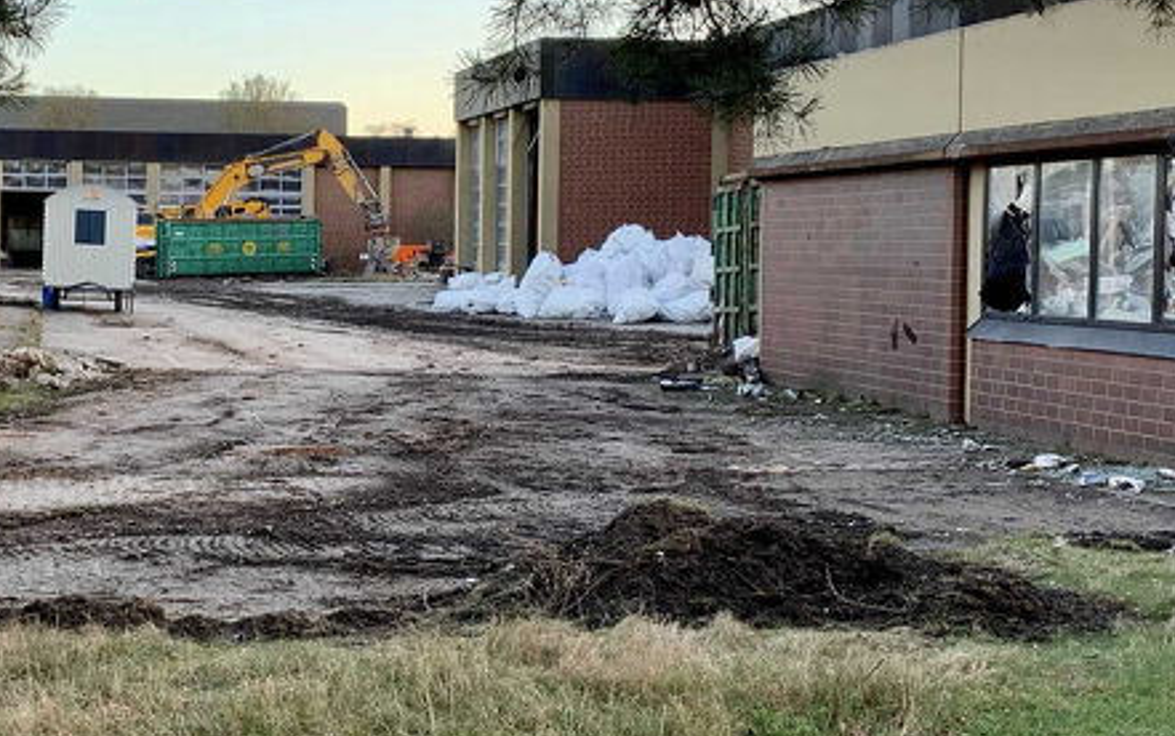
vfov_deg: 20.6
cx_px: 306
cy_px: 352
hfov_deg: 31.9
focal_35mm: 63
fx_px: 2018
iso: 25
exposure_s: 1/141
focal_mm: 4.2
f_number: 1.8
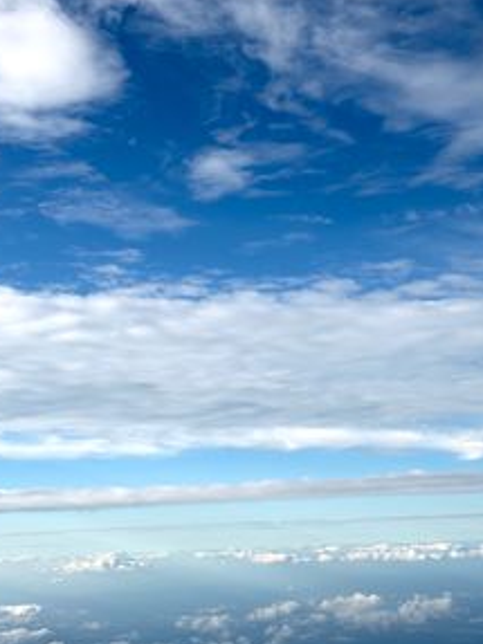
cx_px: 303
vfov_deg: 28.9
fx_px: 1247
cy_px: 388
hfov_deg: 21.9
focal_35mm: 67
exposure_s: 1/4098
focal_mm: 6.76
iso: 64
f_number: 1.78
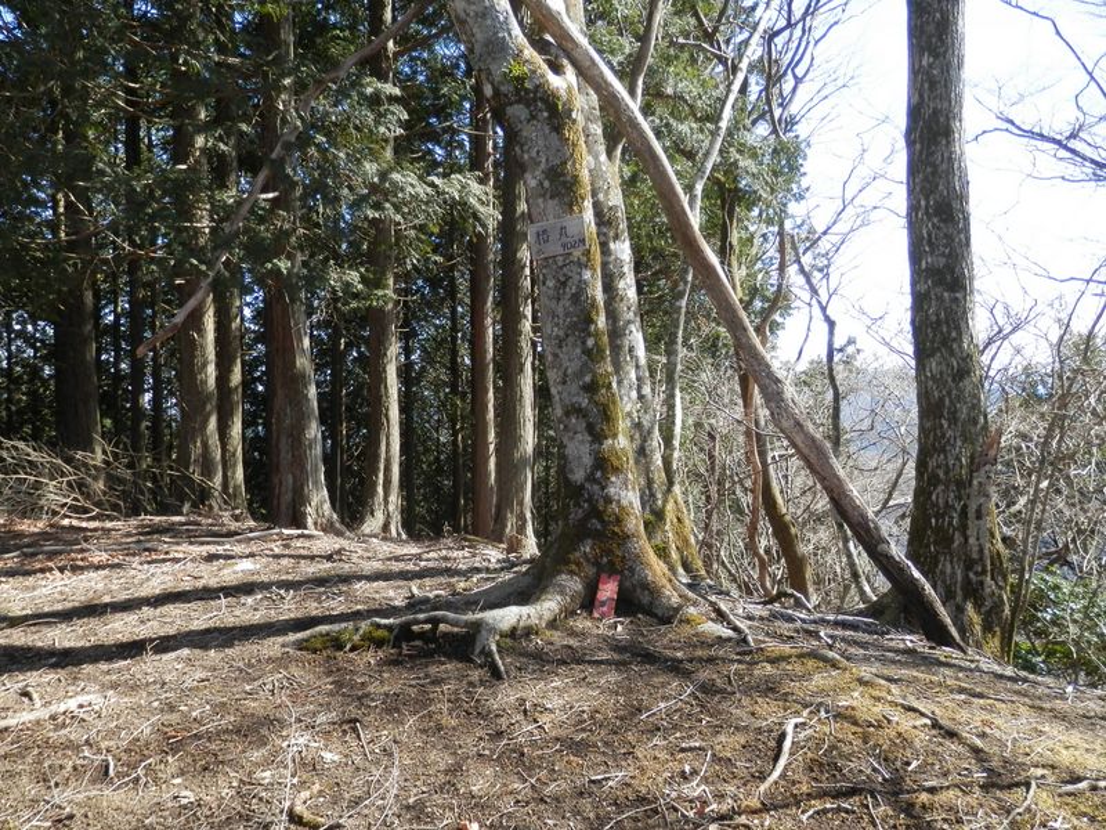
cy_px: 415
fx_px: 959
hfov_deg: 60.0
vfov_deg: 46.8
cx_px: 553
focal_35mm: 30
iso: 80
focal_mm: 5.5
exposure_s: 1/200
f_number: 3.3
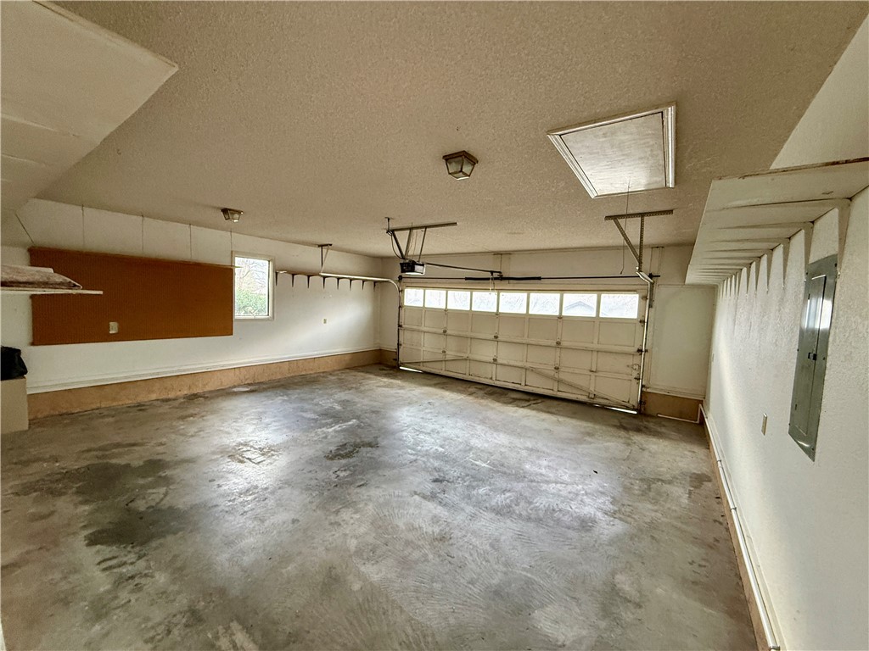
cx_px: 434
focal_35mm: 14
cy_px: 326
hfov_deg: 102.1
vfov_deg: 85.7
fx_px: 351
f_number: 2.2
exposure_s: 1/60
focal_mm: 2.22
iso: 320
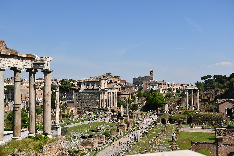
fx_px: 260
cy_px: 78
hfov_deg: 48.5
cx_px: 117
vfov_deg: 33.4
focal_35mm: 40
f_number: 4.5
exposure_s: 1/5000
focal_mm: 27
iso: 250
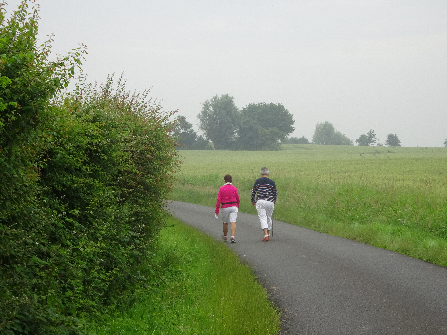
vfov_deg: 14.8
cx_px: 224
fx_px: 1291
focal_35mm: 100
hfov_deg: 19.6
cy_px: 168
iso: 100
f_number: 5
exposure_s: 1/100
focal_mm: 17.01
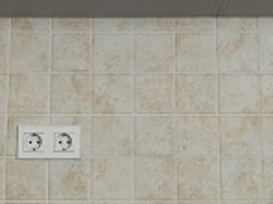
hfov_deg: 17.7
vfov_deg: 12.5
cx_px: 111
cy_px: -127
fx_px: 875
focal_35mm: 111
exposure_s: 1/1.67
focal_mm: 19
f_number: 8
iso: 100
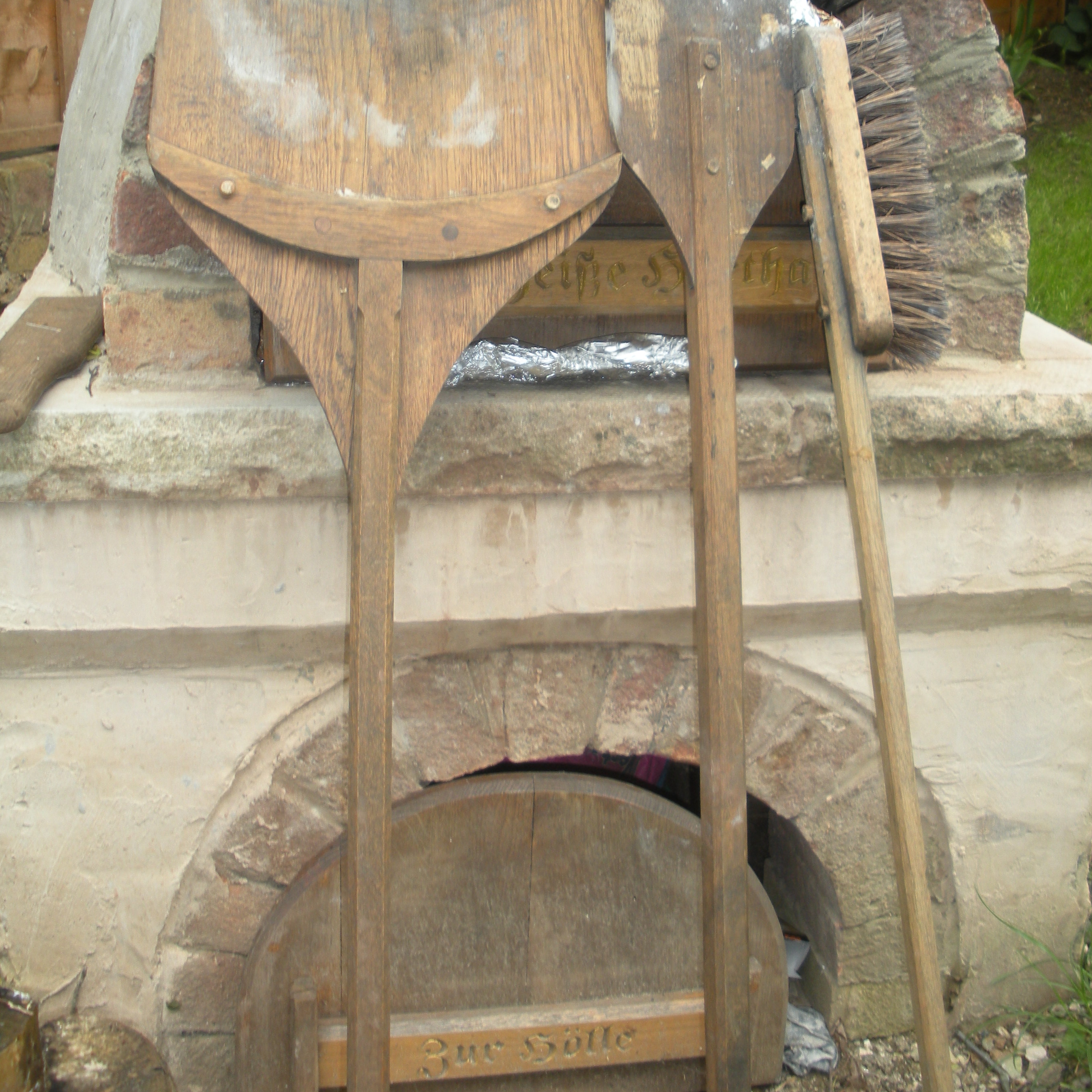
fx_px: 1535
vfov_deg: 39.1
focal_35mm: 43
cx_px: 549
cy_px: 456
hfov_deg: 39.2
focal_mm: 6.3
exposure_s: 1/66.7
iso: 64
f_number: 3.5
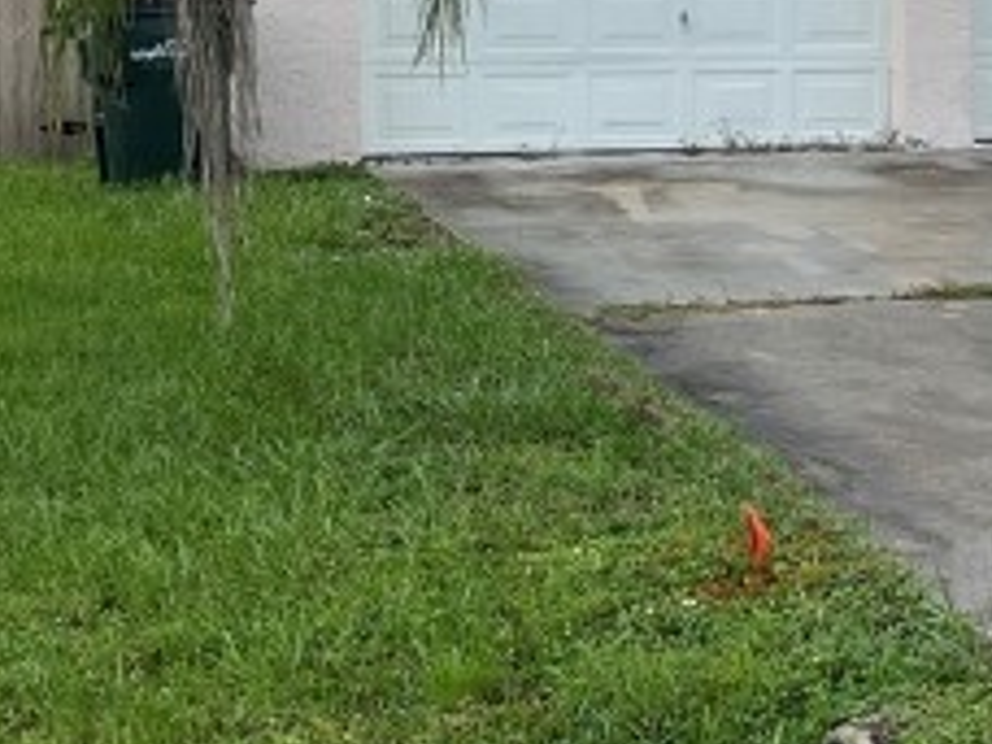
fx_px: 3353
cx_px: 1079
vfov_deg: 12.4
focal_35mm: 117
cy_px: -100
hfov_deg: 16.4
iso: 50
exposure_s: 1/1972
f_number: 1.5
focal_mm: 5.7
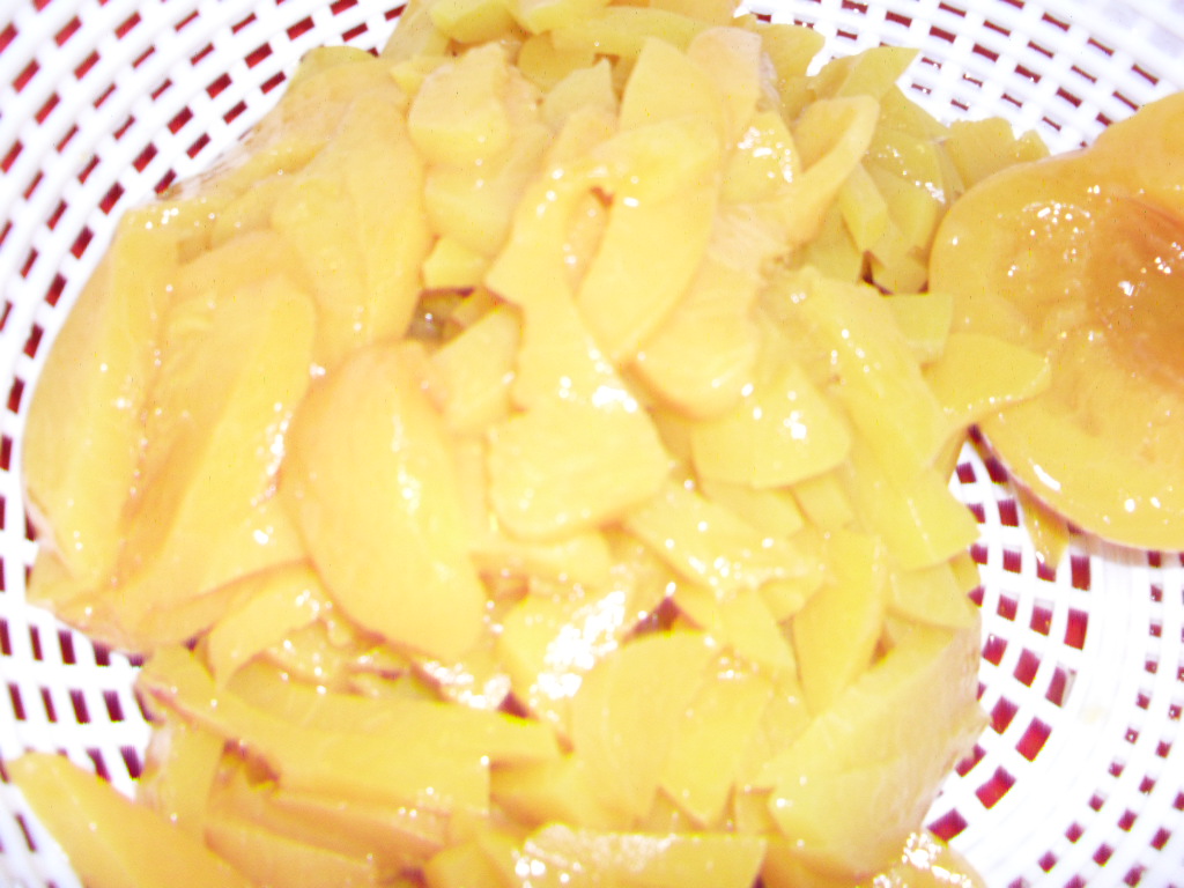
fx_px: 1197
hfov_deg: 52.6
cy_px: 444
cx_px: 592
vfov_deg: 40.7
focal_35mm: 35
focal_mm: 6.3
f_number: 3.2
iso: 200
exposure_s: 1/45
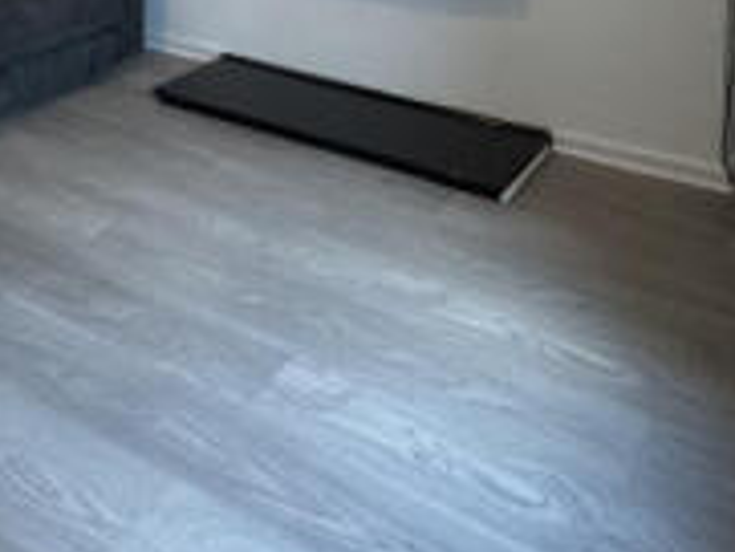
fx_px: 956
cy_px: -229
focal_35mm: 45
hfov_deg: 41.9
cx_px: 298
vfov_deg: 25.8
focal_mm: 2.22
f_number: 2.2
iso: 800
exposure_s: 1/50
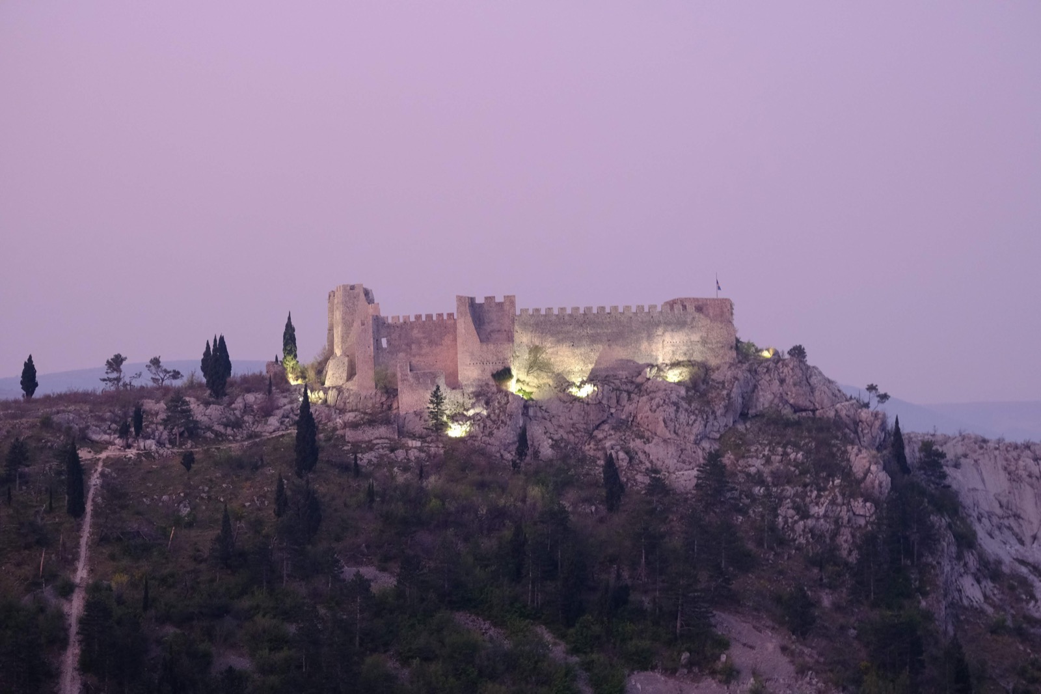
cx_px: 520
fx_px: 2399
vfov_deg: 16.4
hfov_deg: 24.5
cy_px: 347
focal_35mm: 83
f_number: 3.5
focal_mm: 55
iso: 1600
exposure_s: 1/10
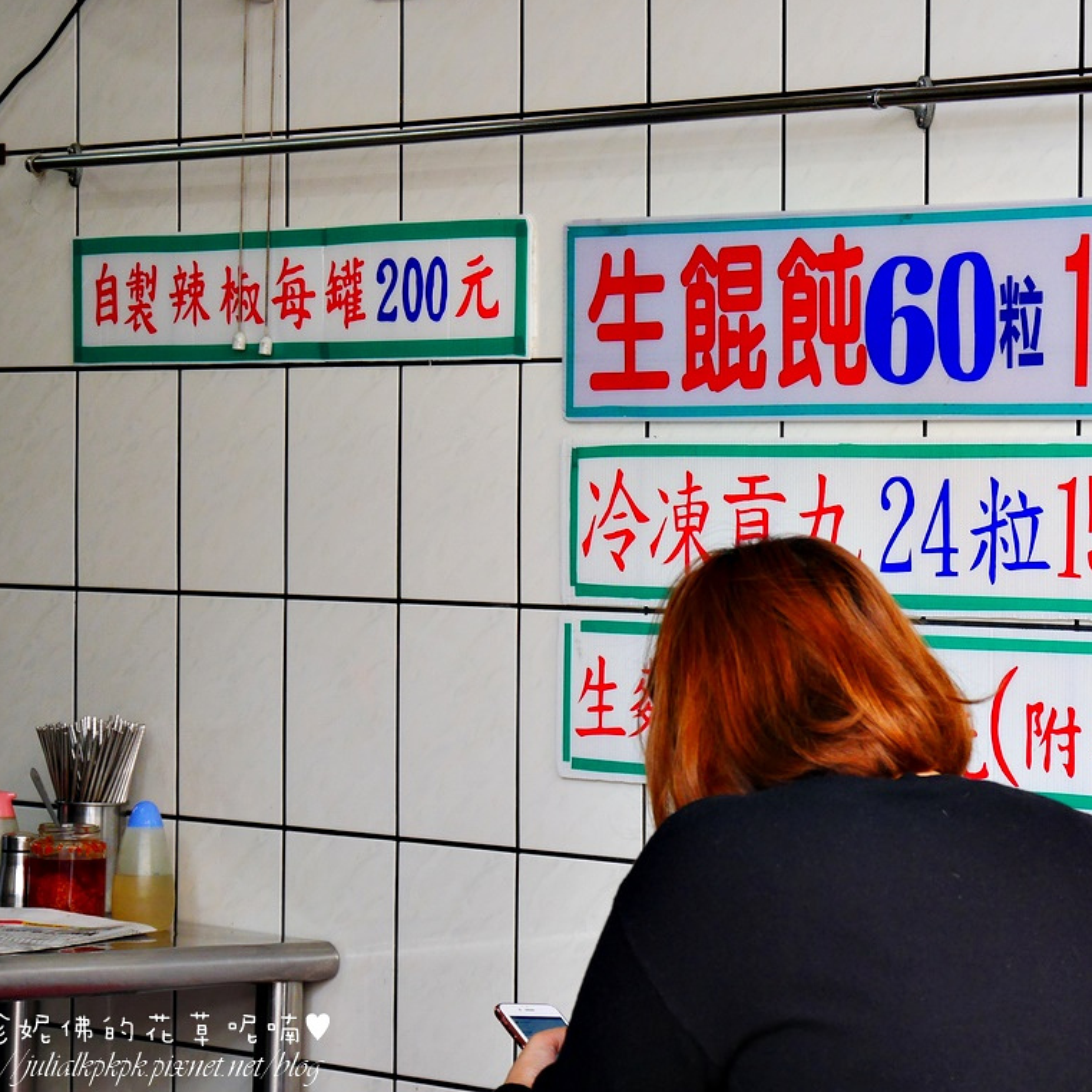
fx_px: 5175
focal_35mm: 145
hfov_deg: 12.0
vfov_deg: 12.0
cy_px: 544
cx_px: 674
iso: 1000
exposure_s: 1/125
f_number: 5.2
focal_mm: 61
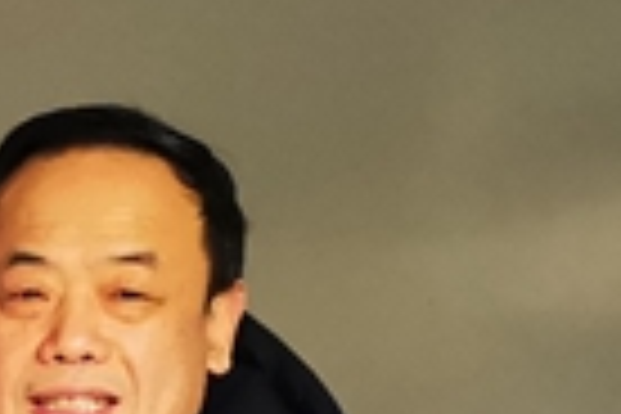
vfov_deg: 8.2
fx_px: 2812
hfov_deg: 10.8
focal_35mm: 163
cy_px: 616
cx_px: -864
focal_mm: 3.95
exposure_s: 1/33.3
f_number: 1.8
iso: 640
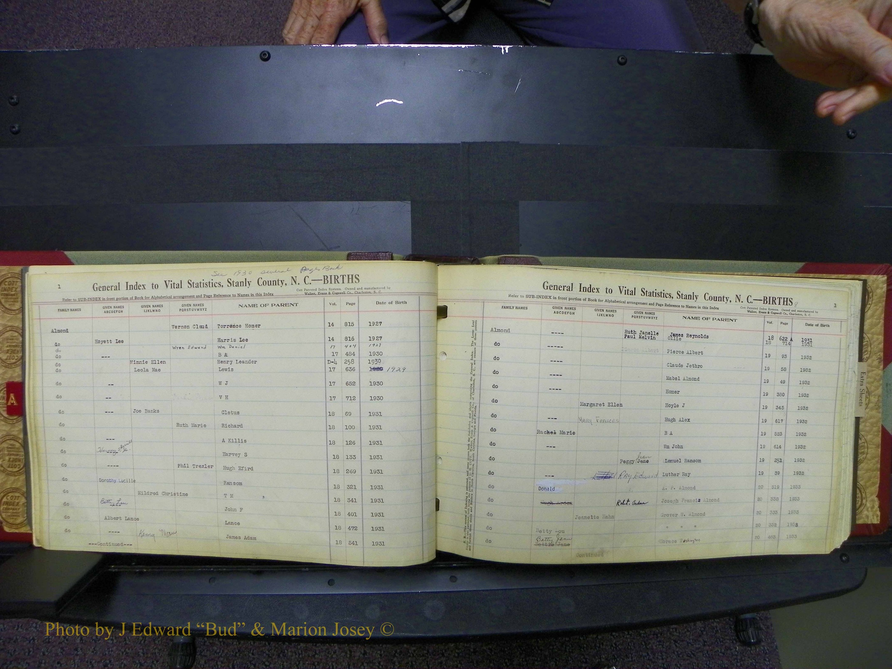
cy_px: 334
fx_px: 670
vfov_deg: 53.1
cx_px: 446
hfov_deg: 67.3
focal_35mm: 26
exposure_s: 1/30
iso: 125
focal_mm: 4.6
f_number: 2.8
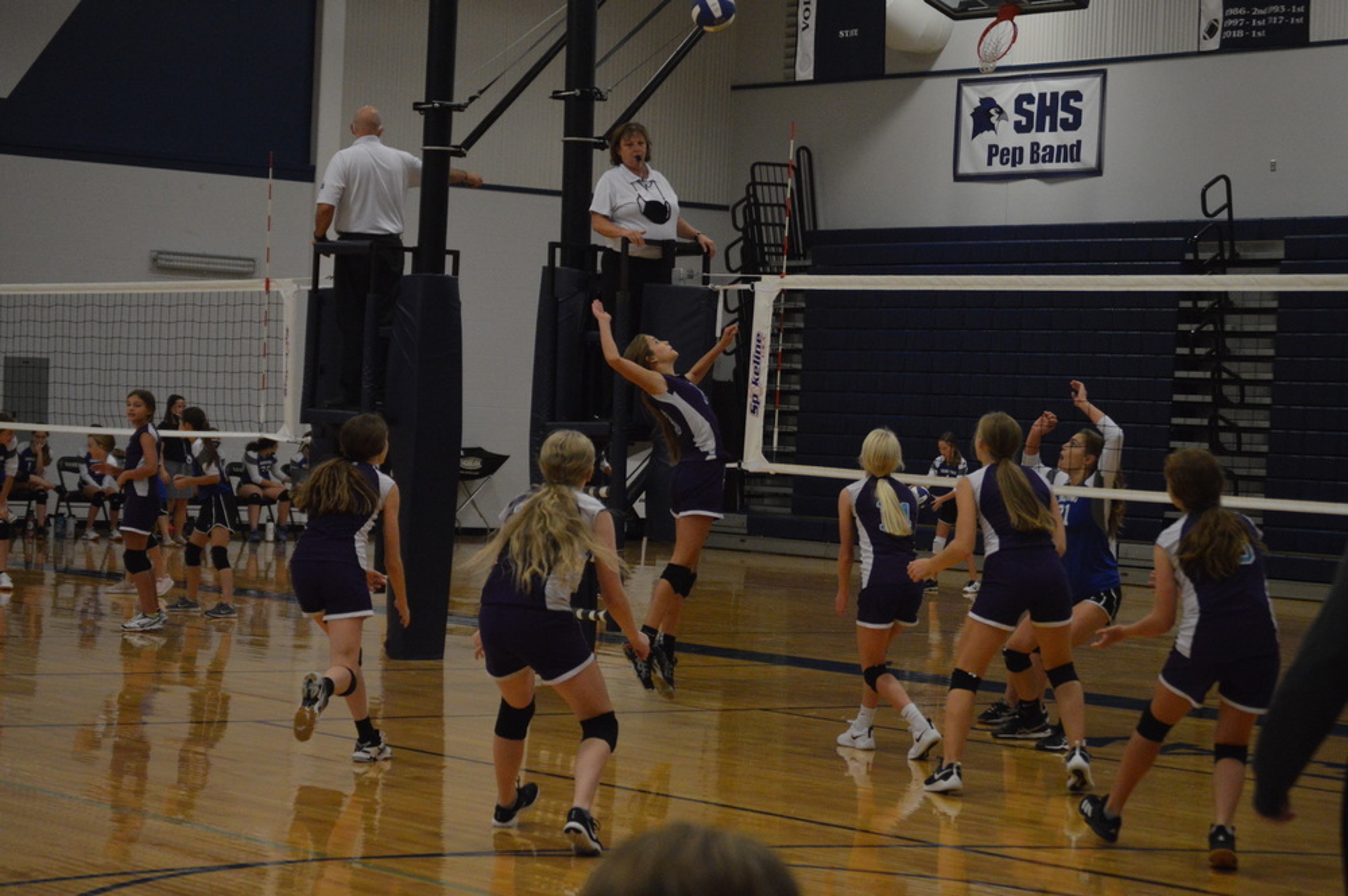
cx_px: 674
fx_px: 3367
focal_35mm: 90
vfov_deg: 15.2
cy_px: 448
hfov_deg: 22.6
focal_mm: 60
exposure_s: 1/500
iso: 2200
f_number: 4
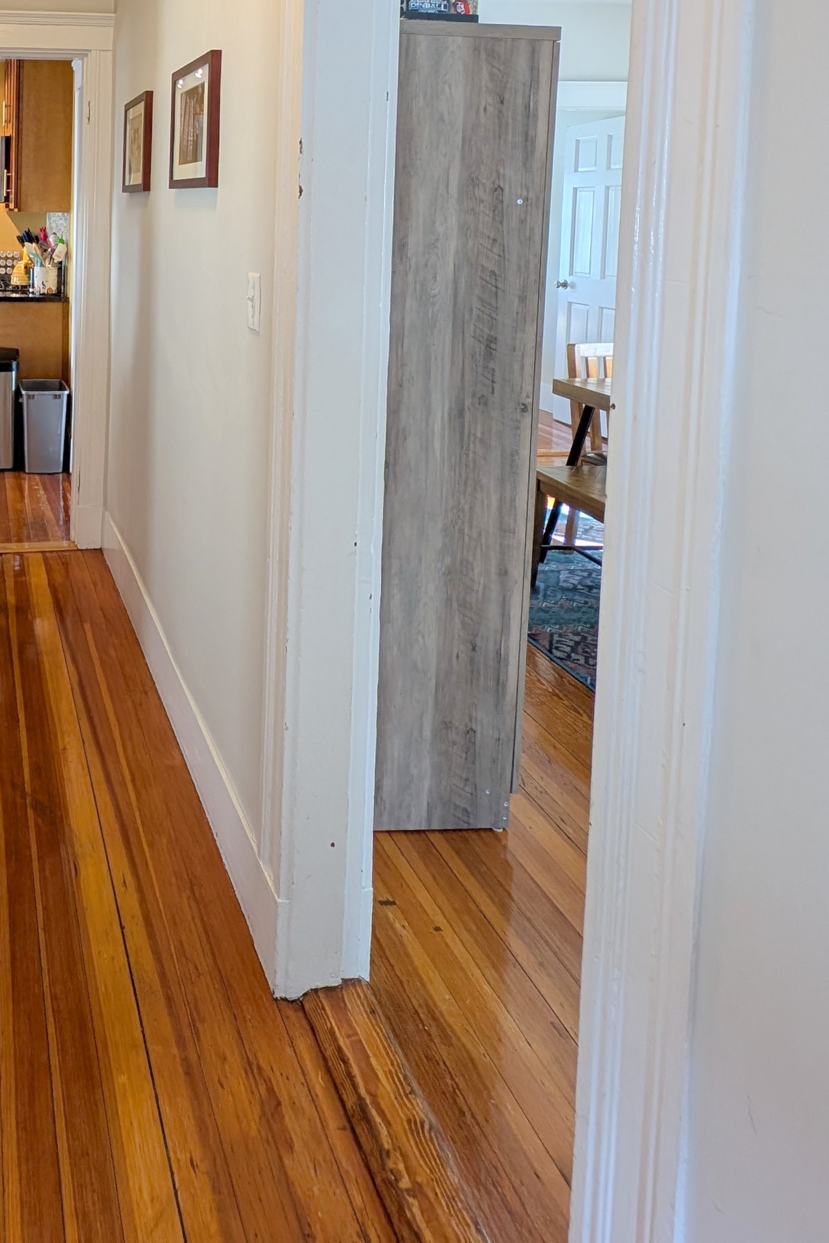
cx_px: 44
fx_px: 794
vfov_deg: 68.9
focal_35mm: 23
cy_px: 251
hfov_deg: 47.8
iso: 110
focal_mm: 2.23
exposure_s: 1/60
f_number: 1.95
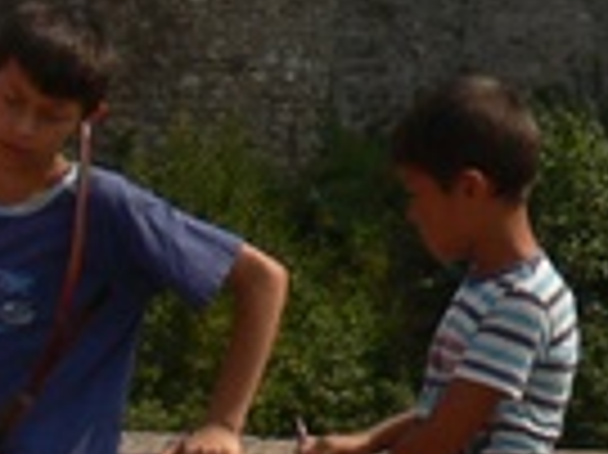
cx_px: 1162
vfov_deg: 5.2
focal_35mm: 261
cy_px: -1124
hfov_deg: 7.3
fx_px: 4580
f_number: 5.6
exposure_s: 1/160
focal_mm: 7.5
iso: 80
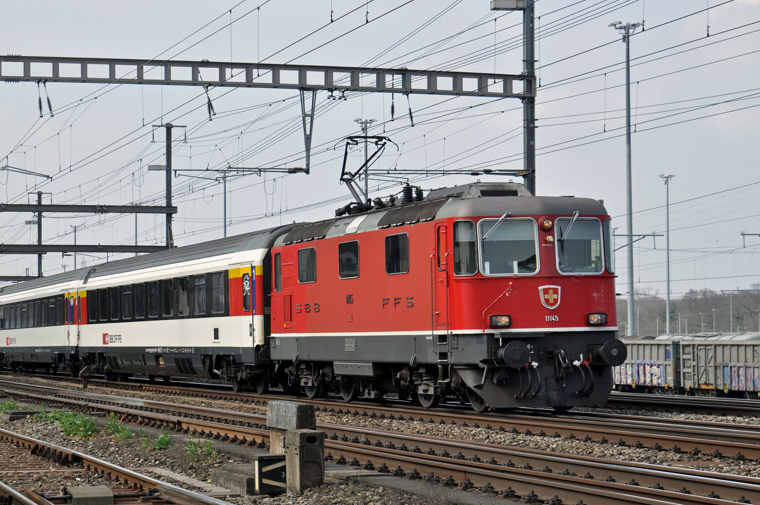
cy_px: 252
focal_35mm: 102
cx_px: 380
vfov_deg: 13.4
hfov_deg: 20.0
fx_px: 2151
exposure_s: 1/1000
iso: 400
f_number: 7.1
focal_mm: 68
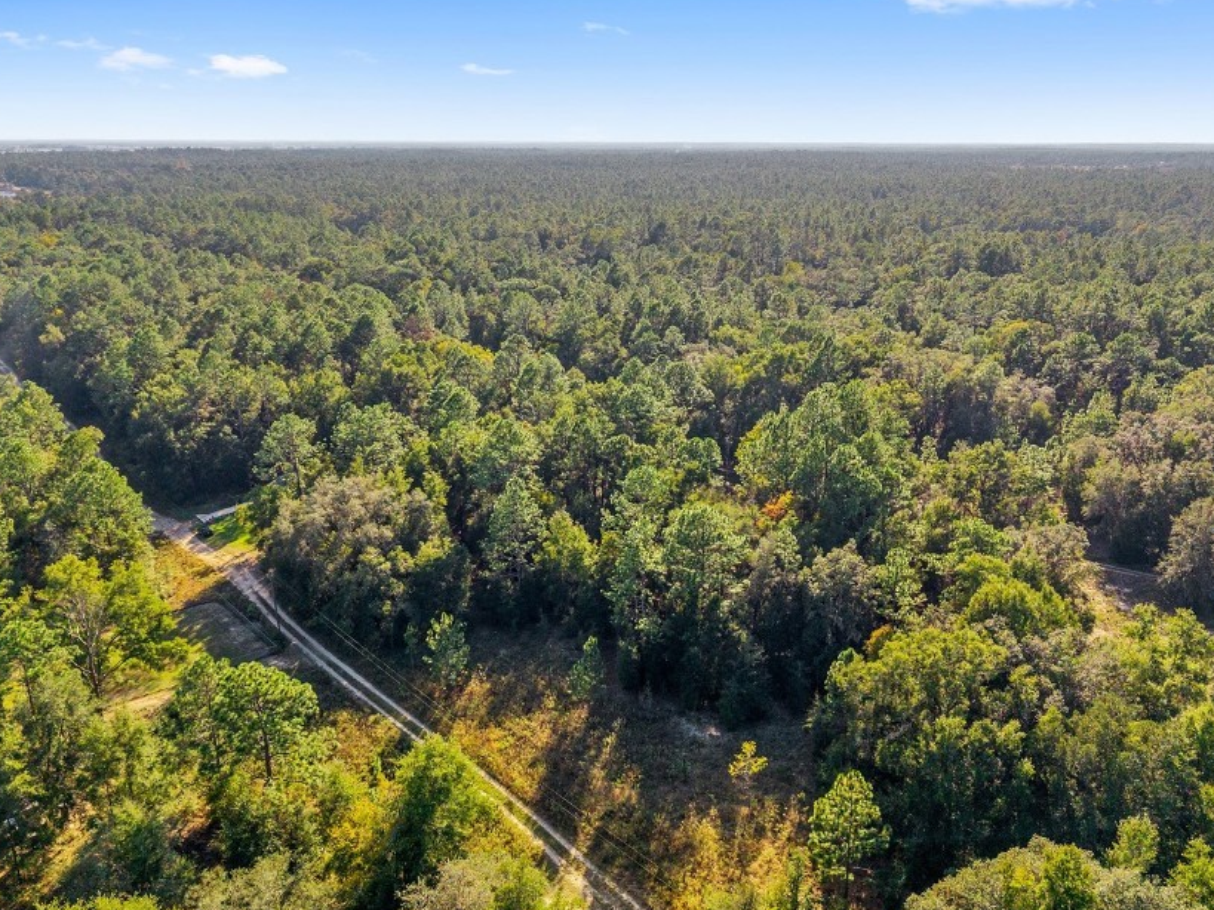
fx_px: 1052
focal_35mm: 30
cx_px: 666
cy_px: 501
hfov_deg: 59.9
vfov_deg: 46.7
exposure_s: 1/5000
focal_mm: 8.67
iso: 410
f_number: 1.8
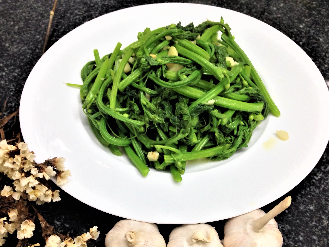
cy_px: 142
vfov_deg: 37.6
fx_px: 361
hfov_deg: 49.0
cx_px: 162
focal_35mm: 38
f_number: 2.4
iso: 160
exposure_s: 1/20
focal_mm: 4.12
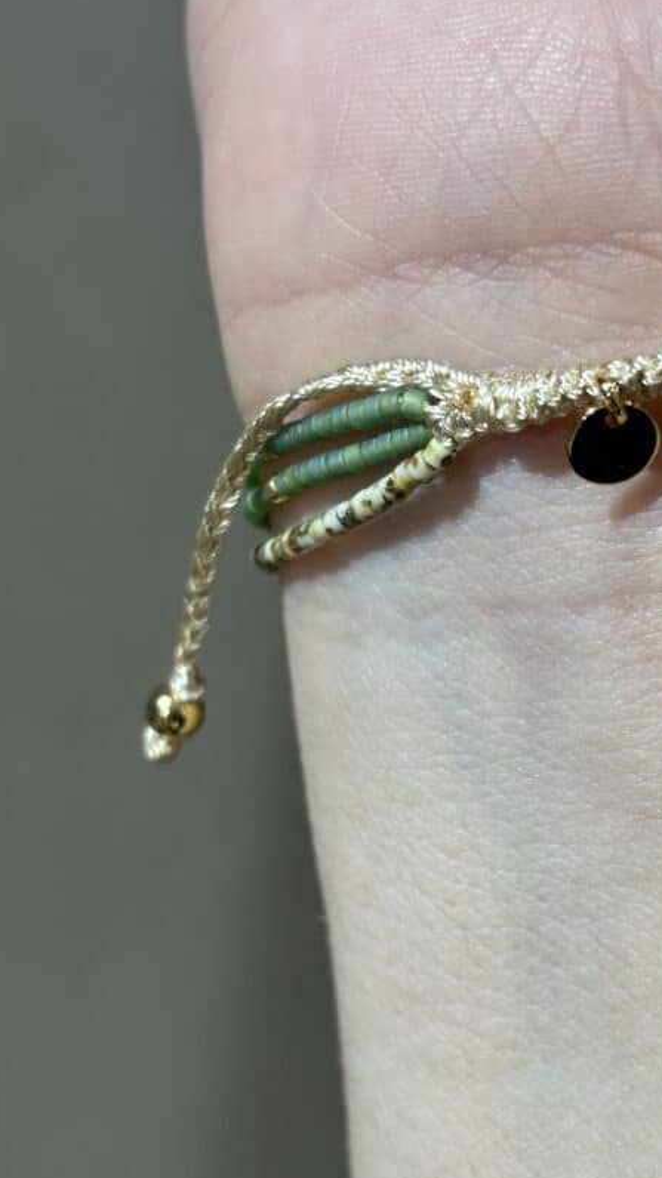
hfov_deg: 16.5
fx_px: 2279
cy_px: 655
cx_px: 468
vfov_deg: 28.9
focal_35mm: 73
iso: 40
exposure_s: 1/100
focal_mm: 5.96
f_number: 1.6
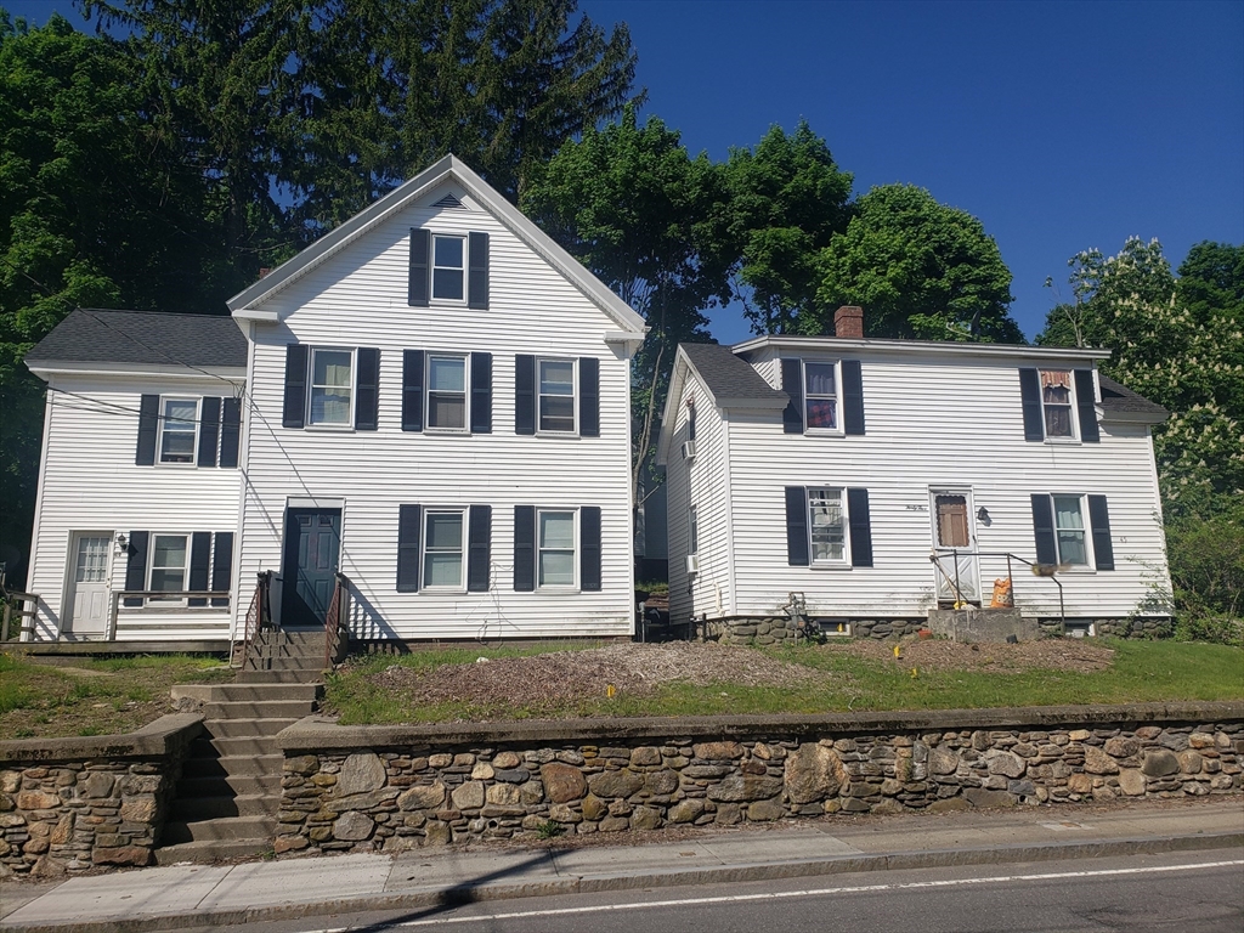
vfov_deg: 53.1
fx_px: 934
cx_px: 622
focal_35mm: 26
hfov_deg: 67.3
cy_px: 466
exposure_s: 1/2693
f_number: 2.4
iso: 50
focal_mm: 4.3
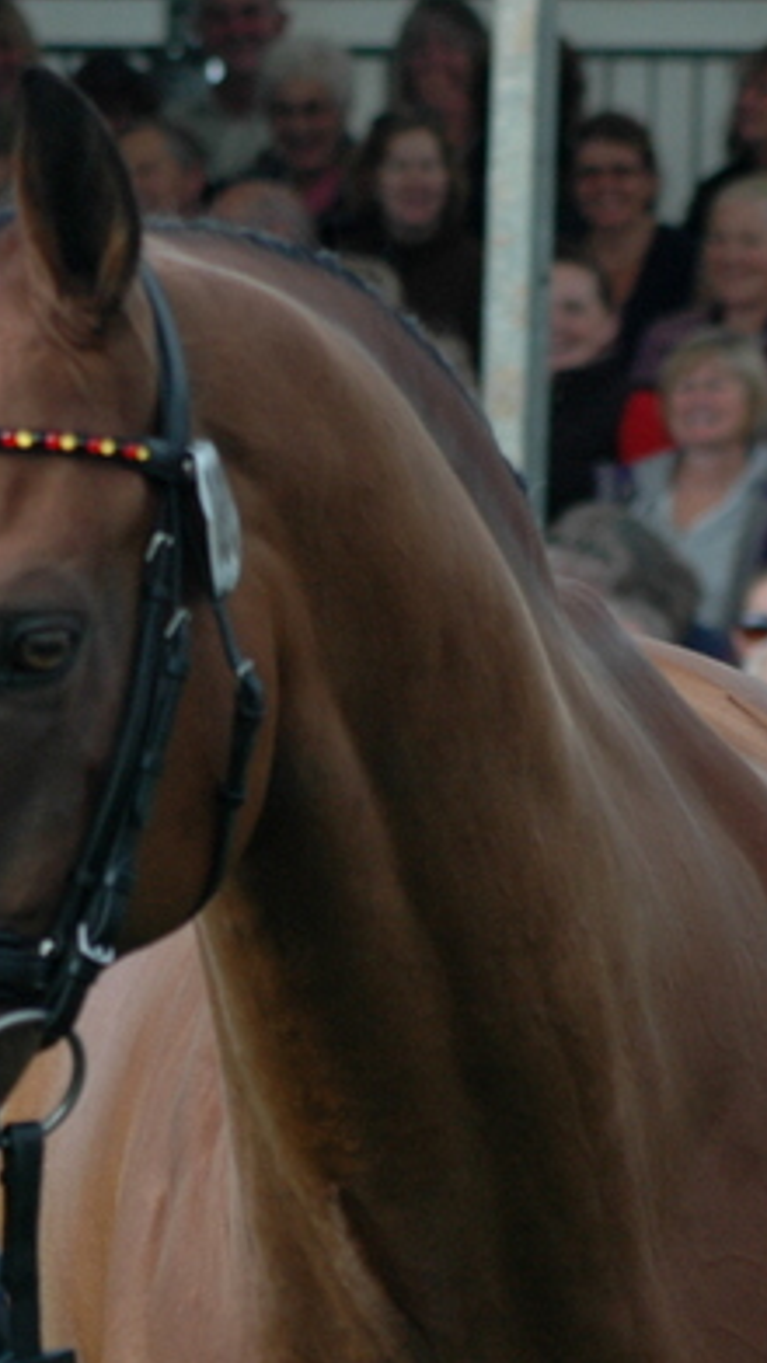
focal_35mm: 360
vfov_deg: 6.0
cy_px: 910
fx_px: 13013
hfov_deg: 3.4
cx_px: 17
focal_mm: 112
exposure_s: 1/640
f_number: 6.3
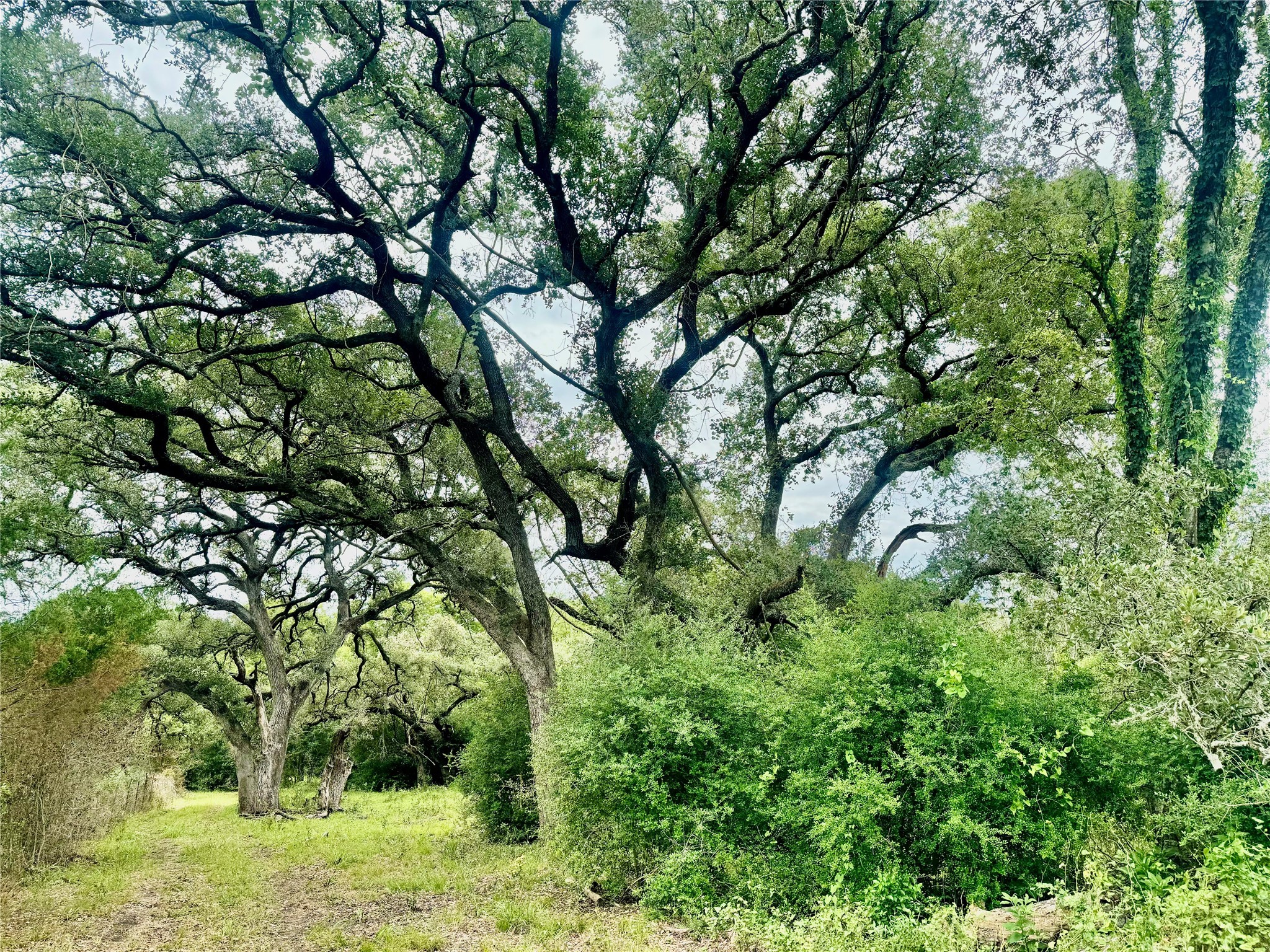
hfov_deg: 71.6
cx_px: 635
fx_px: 881
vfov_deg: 56.8
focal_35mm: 24
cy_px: 476
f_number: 1.78
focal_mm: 6.76
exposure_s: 1/1488
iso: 80
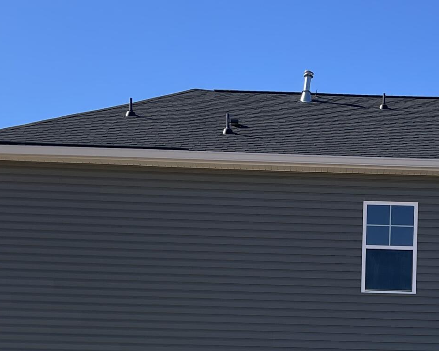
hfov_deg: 23.3
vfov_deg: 18.1
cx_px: 329
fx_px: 1052
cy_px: 406
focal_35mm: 81
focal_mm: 4.2
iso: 32
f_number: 1.6
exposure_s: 1/2817
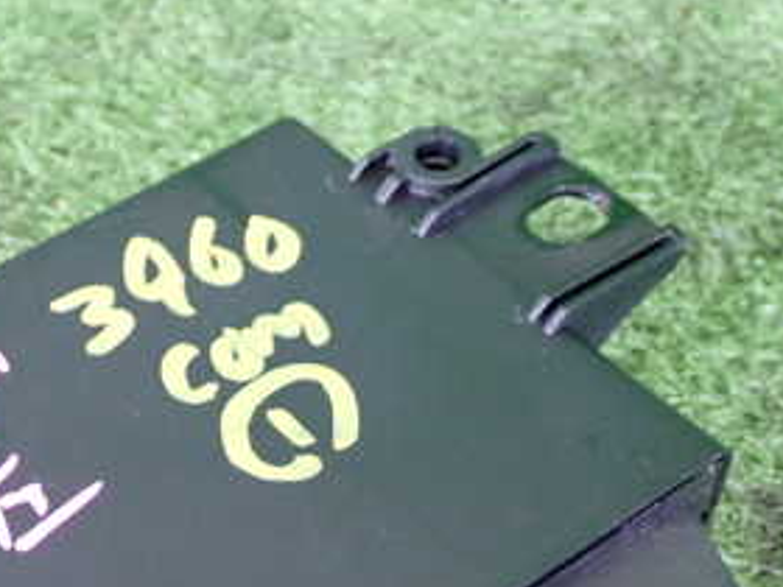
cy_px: 576
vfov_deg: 16.5
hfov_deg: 22.0
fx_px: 1991
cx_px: 173
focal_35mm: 88
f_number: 2.8
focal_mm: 7.31
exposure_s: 1/40
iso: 1000
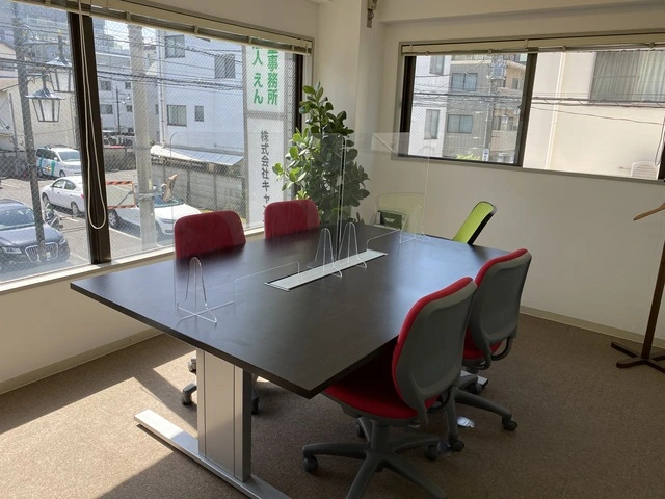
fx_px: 499
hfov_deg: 67.3
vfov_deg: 53.1
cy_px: 250
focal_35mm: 26
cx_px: 332
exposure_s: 1/597
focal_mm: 4.25
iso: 32
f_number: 1.8
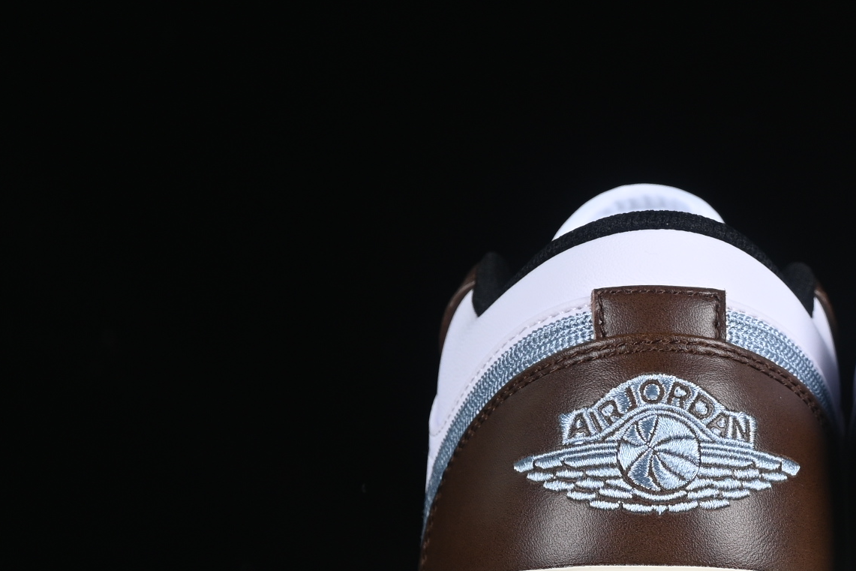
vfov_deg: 7.5
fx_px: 4352
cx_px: 878
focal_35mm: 183
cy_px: 320
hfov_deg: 11.1
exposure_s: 1/80
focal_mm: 50
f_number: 7.1
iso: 160
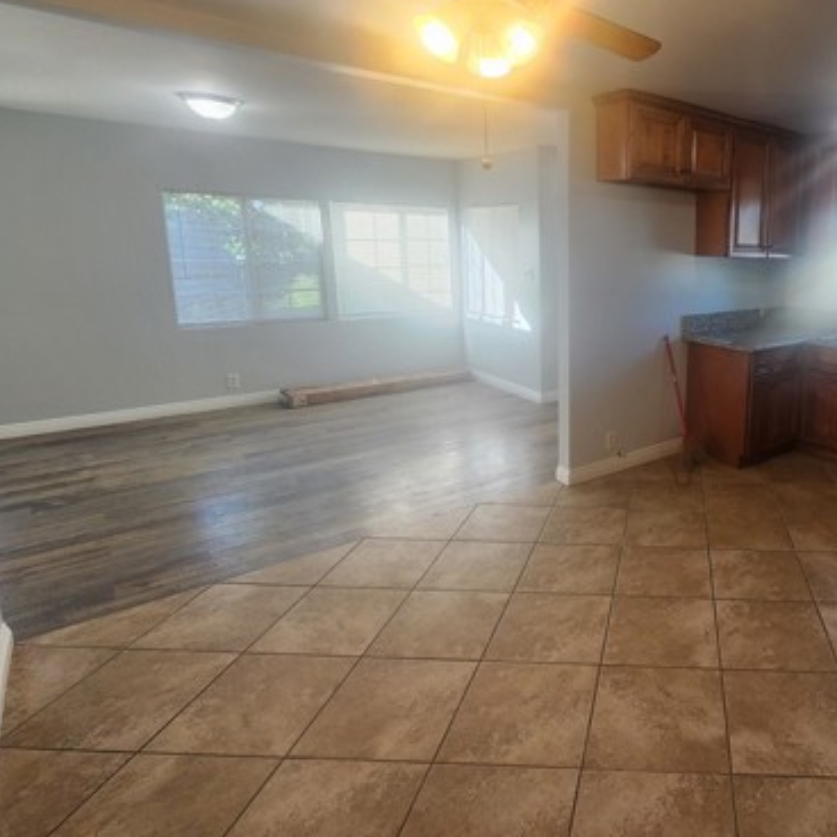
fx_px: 547
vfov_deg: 74.5
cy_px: 364
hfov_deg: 68.1
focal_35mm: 20
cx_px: 664
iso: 80
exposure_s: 1/60
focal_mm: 2.2
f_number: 2.2
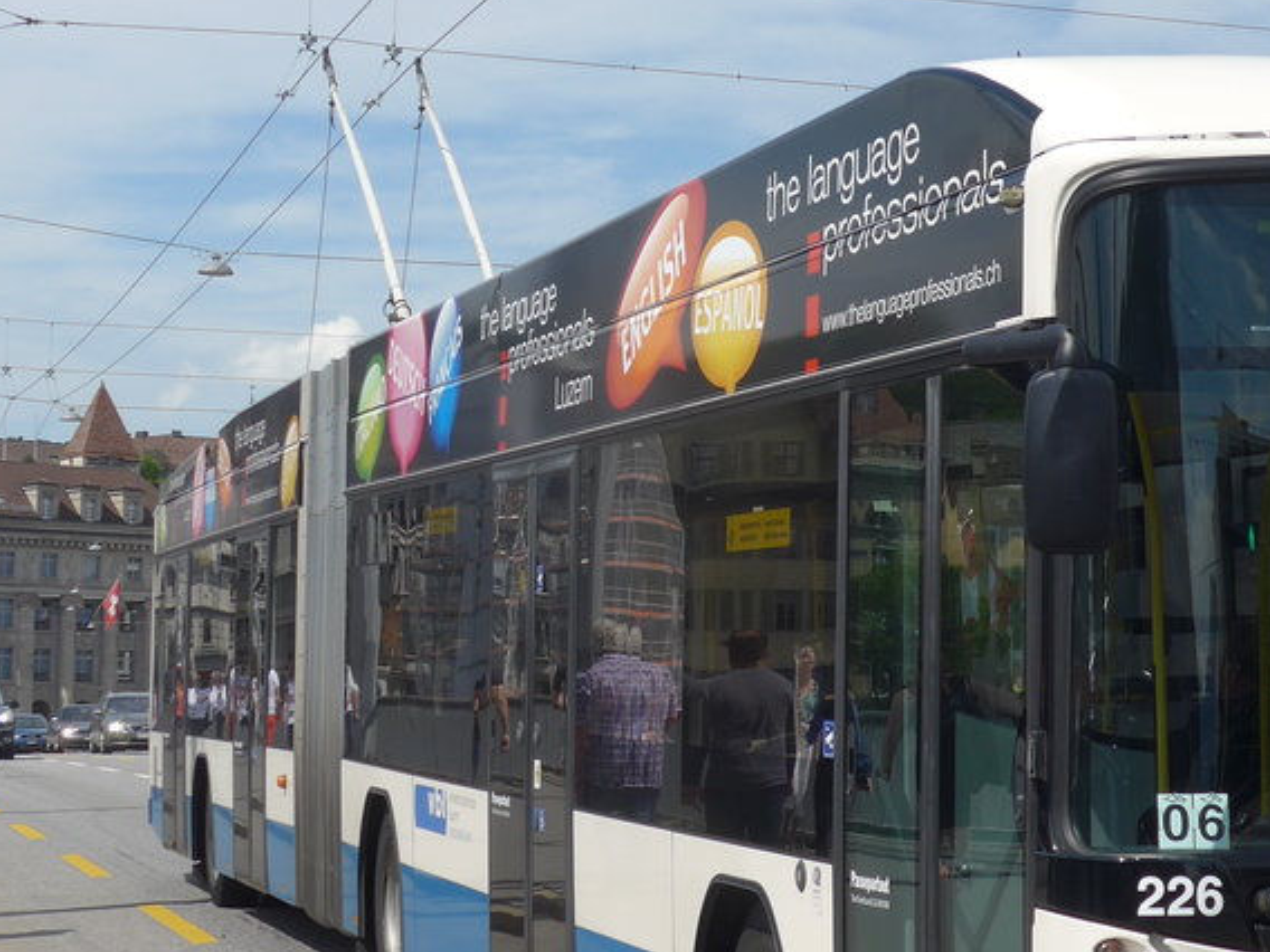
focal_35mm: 93
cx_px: 921
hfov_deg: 20.9
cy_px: 474
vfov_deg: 15.9
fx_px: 3412
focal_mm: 9
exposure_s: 1/1600
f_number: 3.2
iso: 80
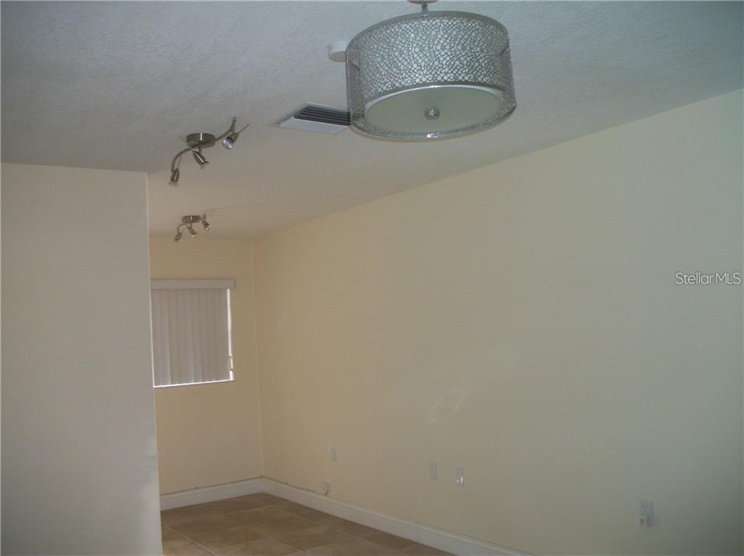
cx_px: 372
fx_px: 687
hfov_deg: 56.9
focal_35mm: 32
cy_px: 278
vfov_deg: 44.1
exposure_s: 1/30
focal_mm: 5.7
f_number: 2.9
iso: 80
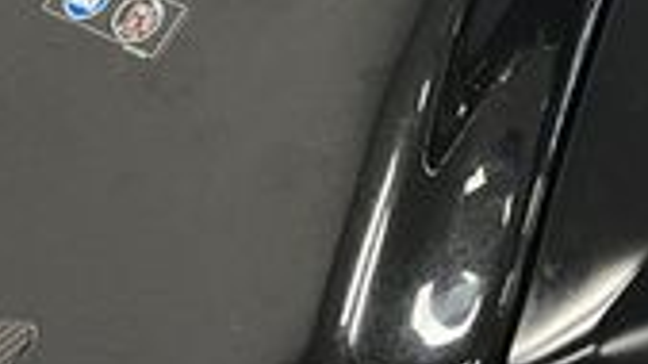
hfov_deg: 19.9
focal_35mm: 107
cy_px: -165
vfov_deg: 10.9
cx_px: 475
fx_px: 1838
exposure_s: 1/50
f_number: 1.6
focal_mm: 5.1
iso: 125
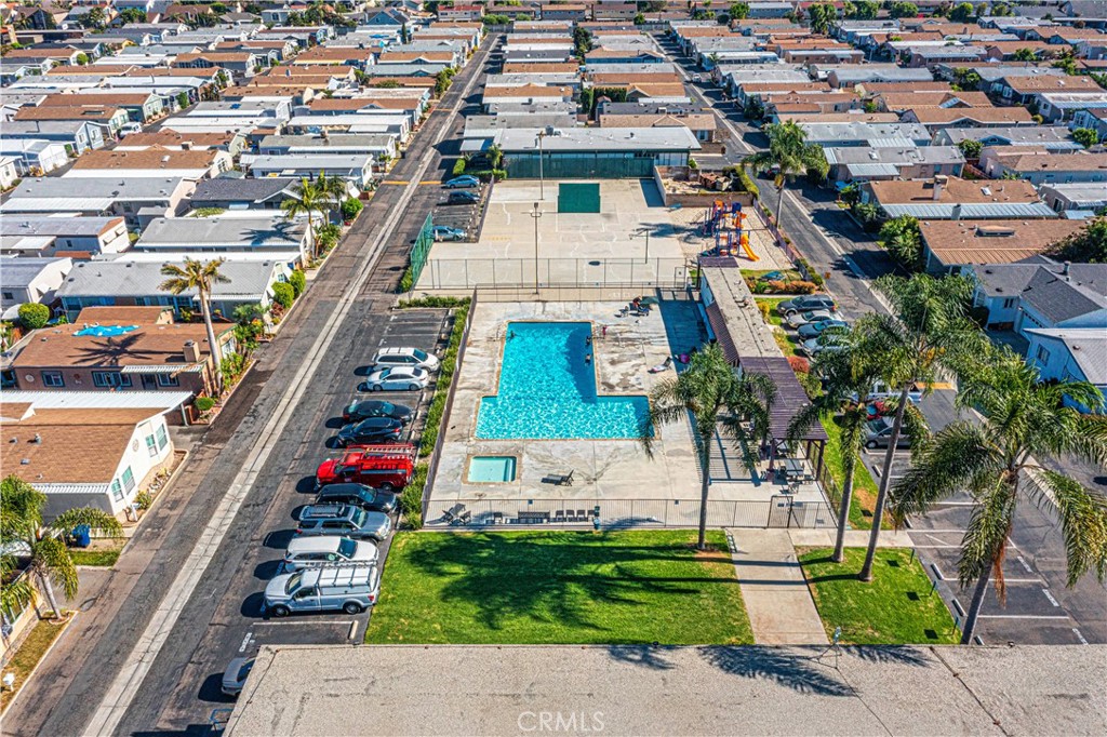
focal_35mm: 28
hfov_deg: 65.5
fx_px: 861
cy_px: 368
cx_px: 554
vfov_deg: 46.4
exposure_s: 1/400
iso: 100
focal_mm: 10.26
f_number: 9
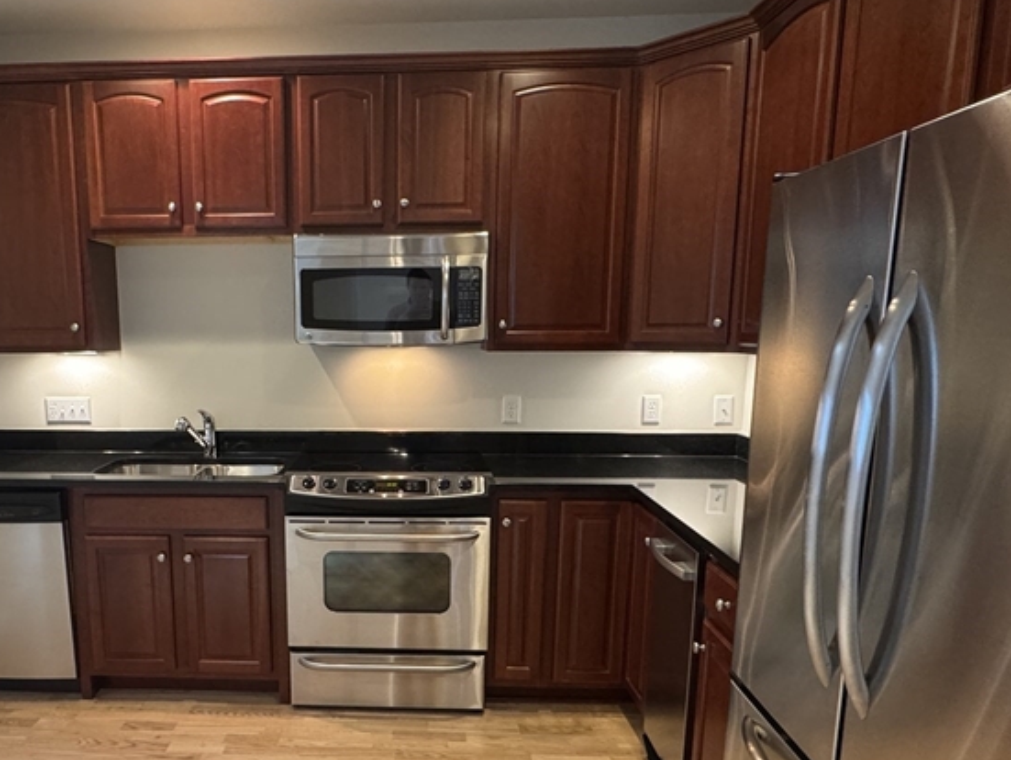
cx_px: 361
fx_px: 760
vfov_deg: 52.7
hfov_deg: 66.0
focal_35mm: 26
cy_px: 457
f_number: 2.2
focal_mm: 2.22
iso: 500
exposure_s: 1/60
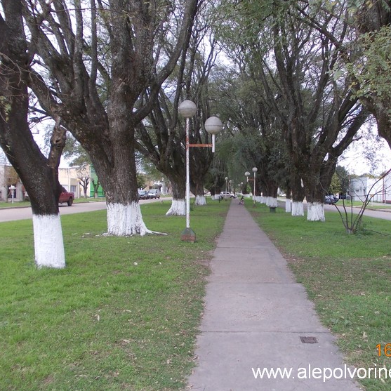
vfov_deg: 48.5
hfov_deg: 48.2
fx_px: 434
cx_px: 230
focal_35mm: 34
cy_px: 197
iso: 80
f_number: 2.7
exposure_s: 1/400
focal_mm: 4
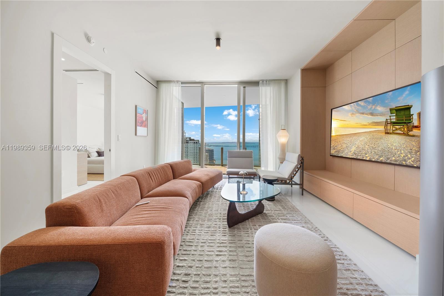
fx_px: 148
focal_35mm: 12
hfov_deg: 112.6
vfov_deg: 90.0
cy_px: 148
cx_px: 222
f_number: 8
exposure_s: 1/640
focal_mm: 12
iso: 320
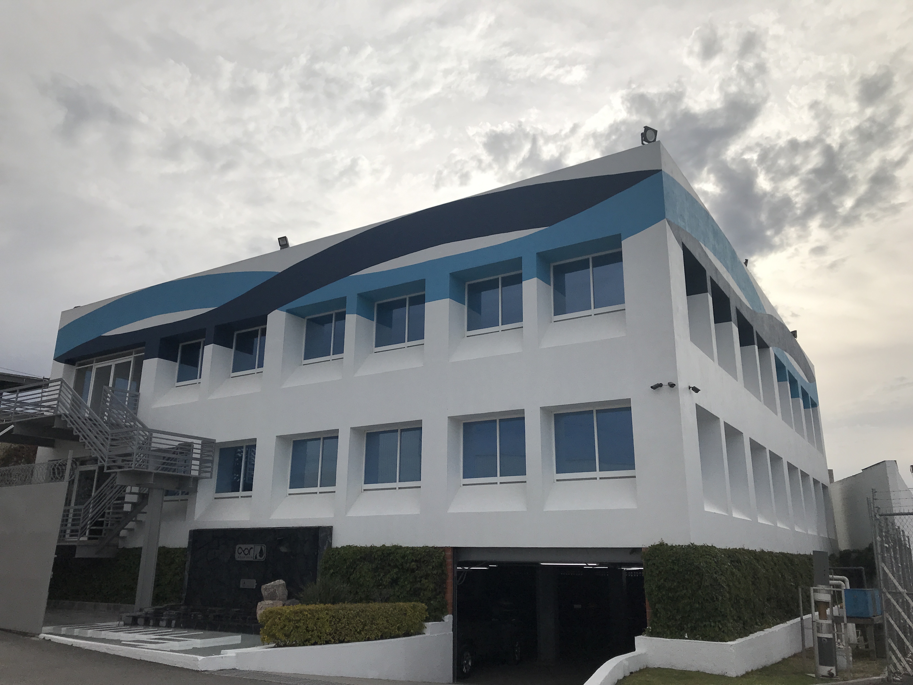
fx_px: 739
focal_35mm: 28
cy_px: 342
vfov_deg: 49.7
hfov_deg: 63.4
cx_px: 456
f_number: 1.8
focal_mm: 3.99
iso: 20
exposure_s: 1/4167
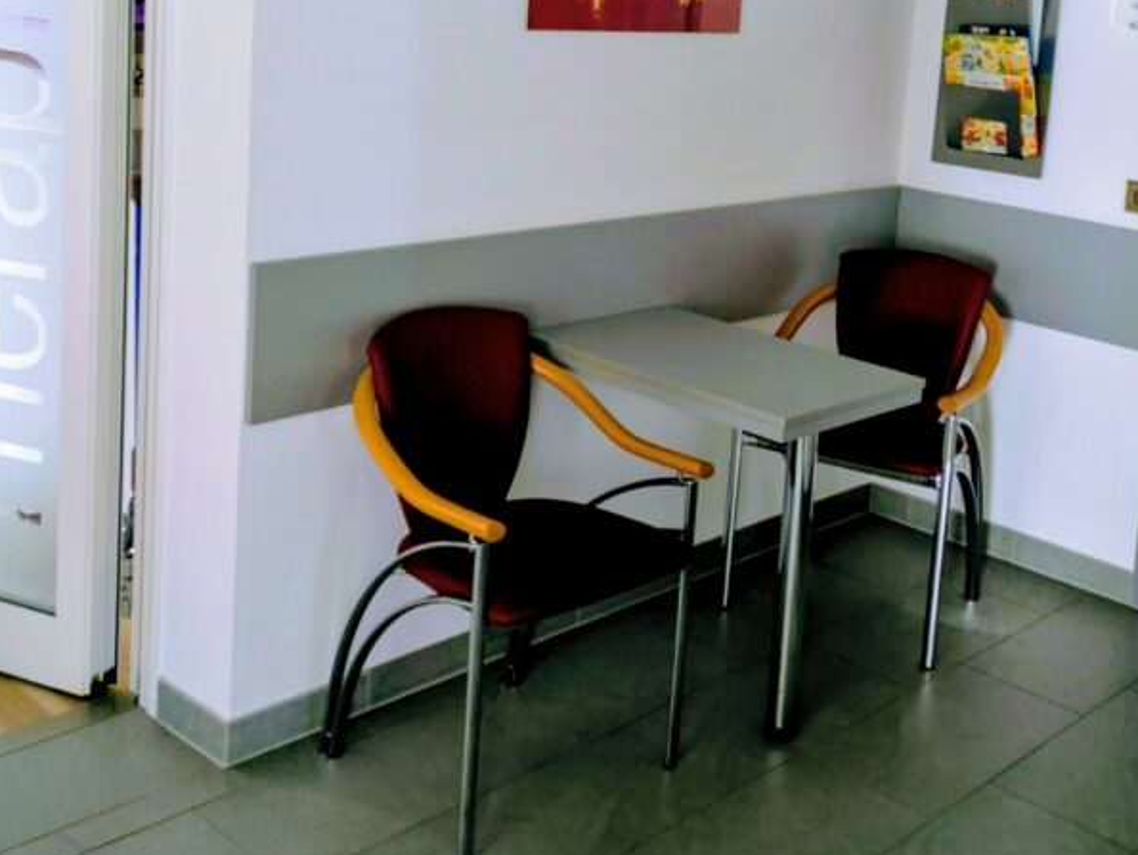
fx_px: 1414
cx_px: 635
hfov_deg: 43.8
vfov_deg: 32.7
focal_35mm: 43
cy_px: 177
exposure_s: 1/50
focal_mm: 5.43
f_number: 1.89
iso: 369
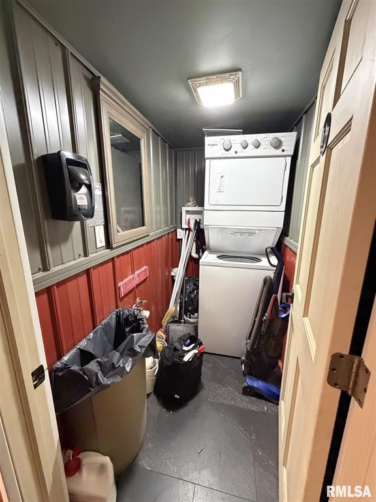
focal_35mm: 14
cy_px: 251
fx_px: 203
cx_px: 188
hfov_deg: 85.7
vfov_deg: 102.1
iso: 1250
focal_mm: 2.22
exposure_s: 1/60
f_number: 2.2
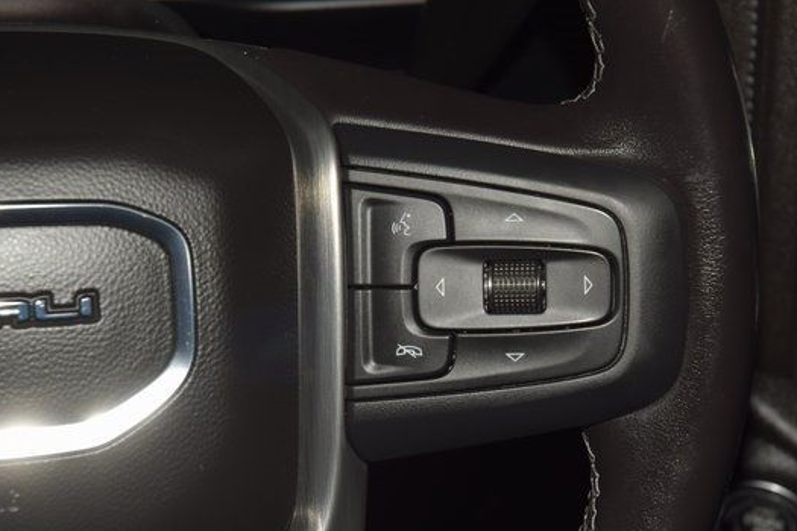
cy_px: 286
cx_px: 433
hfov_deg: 16.0
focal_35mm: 128
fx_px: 2834
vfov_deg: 10.7
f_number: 8
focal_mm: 70
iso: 100
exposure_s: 1/125
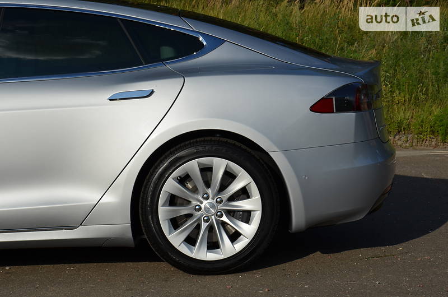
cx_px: 224
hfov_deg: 19.5
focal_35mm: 105
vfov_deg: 13.0
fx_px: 1304
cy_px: 148
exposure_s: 1/400
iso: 100
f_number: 10
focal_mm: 70
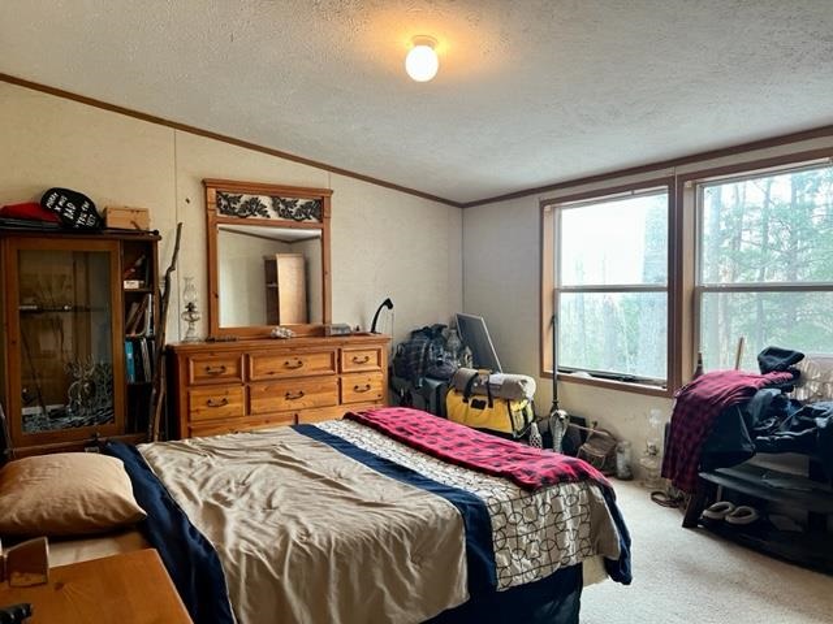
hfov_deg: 67.3
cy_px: 312
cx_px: 416
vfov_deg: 53.1
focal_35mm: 26
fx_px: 626
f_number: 1.5
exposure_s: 1/60
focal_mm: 5.7
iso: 125
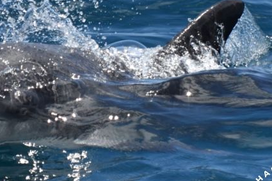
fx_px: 7114
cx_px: 78
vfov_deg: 1.5
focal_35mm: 942
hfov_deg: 2.2
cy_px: 83
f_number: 6.3
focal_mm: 500
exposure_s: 1/8000
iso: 1000
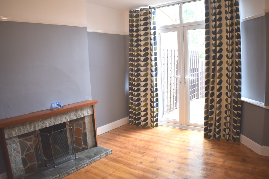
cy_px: 90
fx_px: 269
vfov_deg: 36.9
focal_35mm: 36
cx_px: 134
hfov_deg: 53.1
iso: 100
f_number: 3.8
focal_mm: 24
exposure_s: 1/6
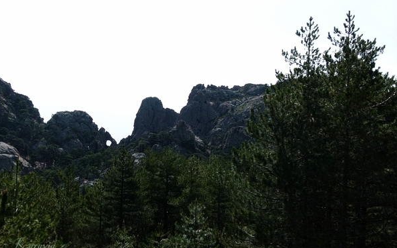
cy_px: 117
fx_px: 498
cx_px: 197
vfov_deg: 28.0
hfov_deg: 43.5
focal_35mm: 46
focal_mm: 7.7
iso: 100
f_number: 4
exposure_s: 1/800
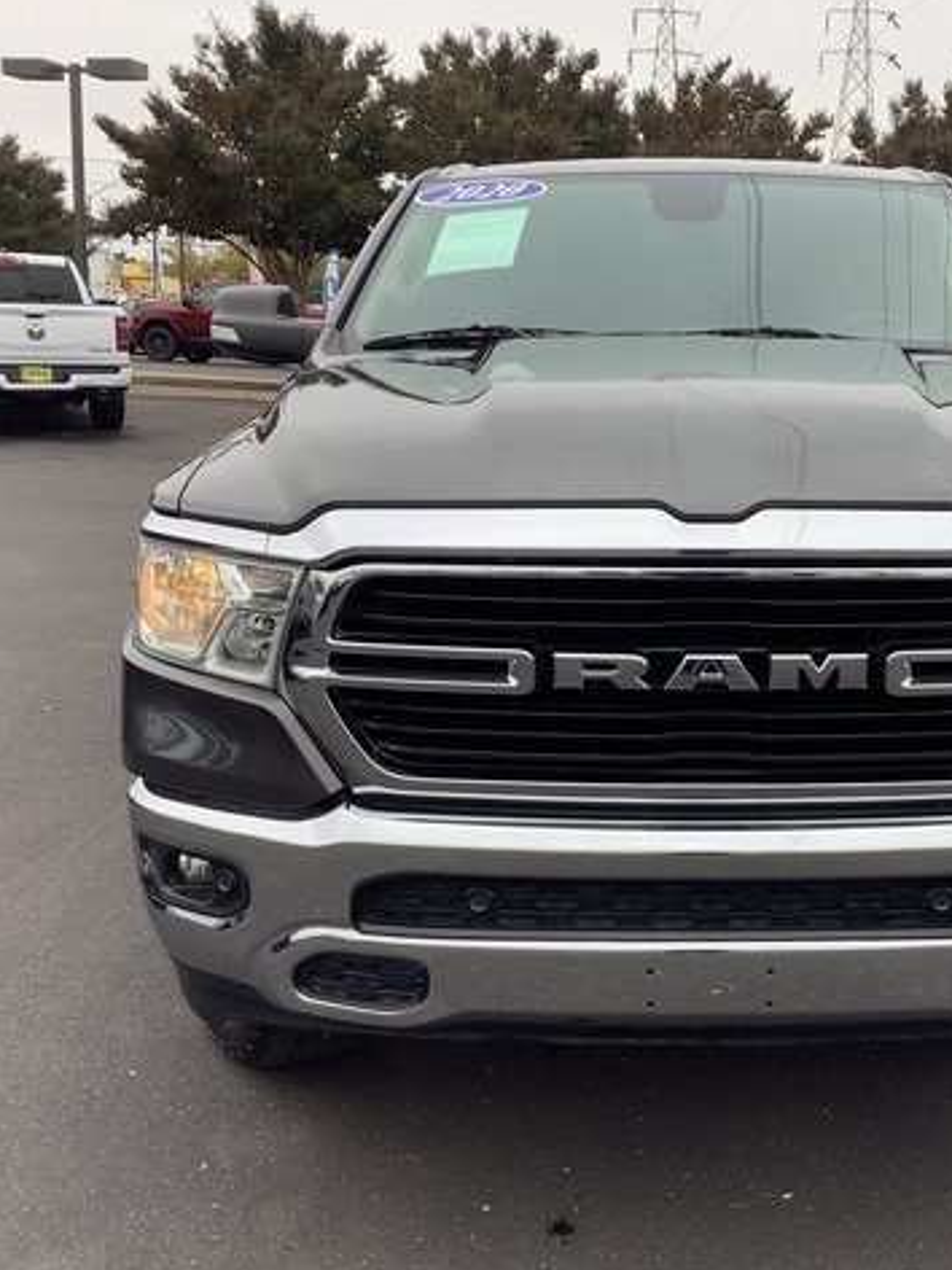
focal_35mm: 42
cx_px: 686
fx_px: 1540
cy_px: 630
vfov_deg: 44.8
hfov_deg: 33.8
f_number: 2.4
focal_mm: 3.3
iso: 25
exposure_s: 1/226
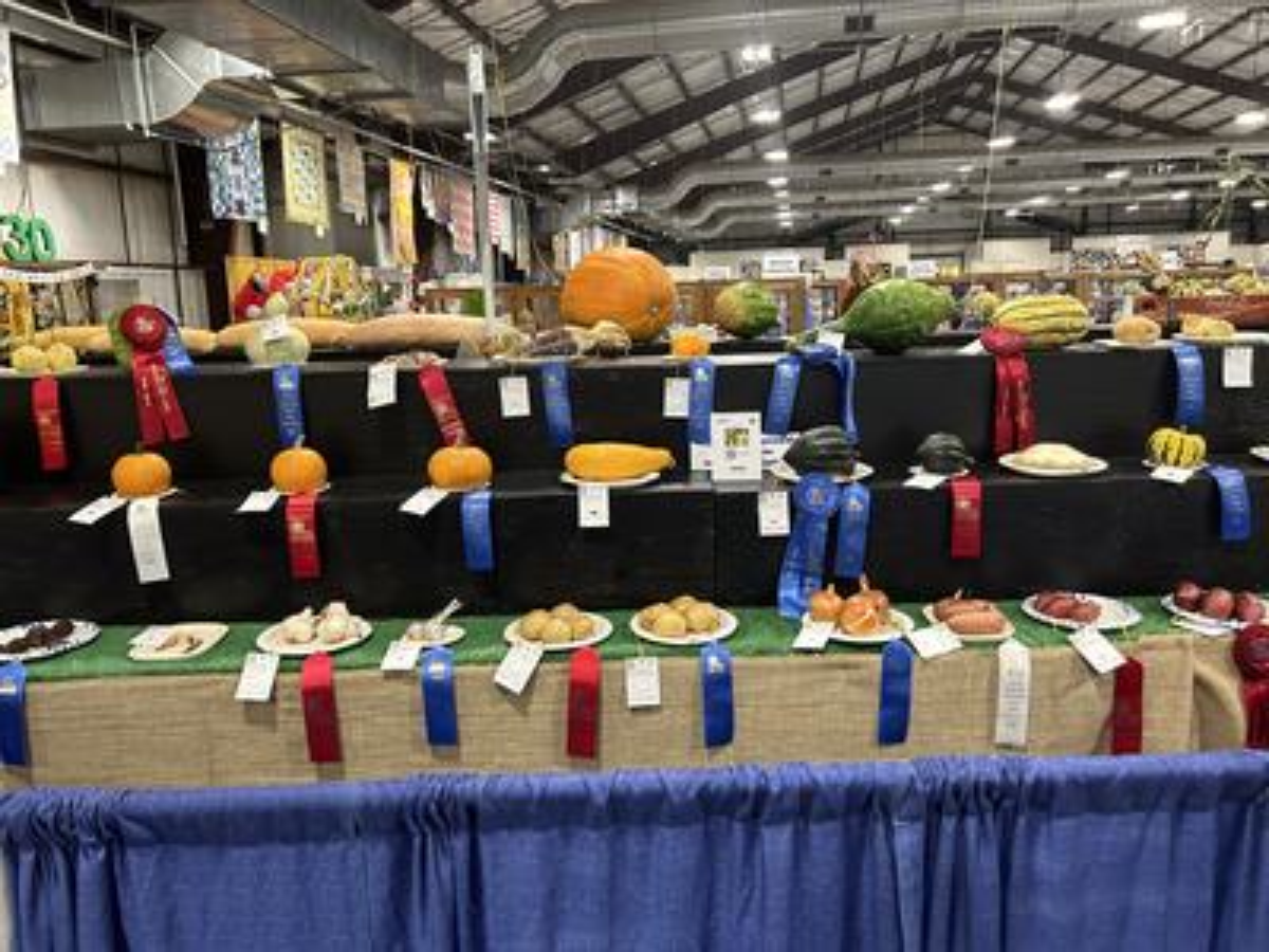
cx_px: 634
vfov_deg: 53.1
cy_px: 476
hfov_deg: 67.3
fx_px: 953
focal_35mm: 26
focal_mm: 5.7
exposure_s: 1/60
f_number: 1.5
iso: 160
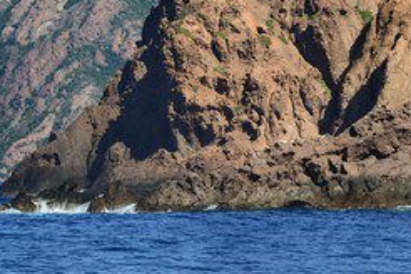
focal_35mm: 307
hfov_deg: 6.7
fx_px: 3505
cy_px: 43
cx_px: 319
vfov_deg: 4.5
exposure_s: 1/640
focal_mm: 180
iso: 400
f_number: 13
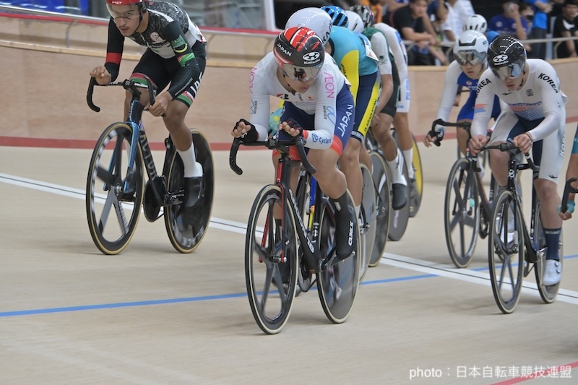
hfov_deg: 12.1
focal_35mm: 170
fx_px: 2729
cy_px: 192
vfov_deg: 8.1
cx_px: 289
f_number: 8
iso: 3200
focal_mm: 170
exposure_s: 1/400
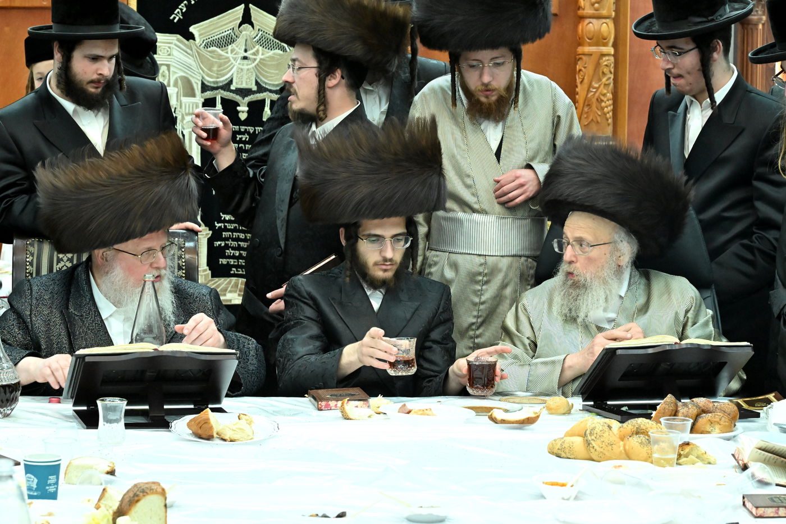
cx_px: 393
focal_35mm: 115
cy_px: 262
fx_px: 2510
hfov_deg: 17.8
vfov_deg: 11.9
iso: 5000
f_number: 10
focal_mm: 115
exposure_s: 1/200
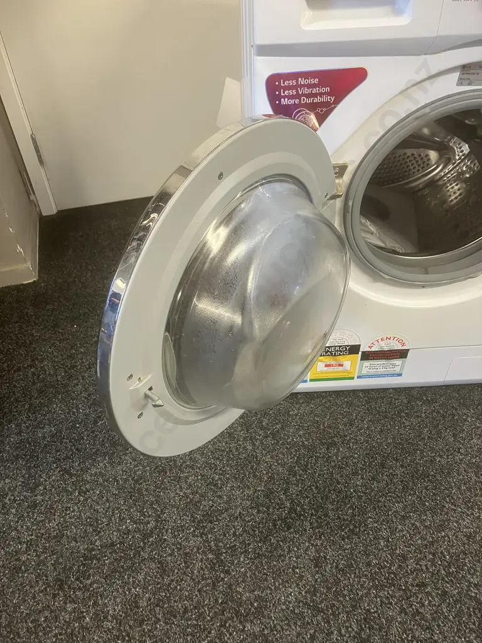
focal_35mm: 28
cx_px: 241
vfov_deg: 63.4
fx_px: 520
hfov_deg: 49.7
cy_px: 322
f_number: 1.8
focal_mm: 3.99
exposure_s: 1/50
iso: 250
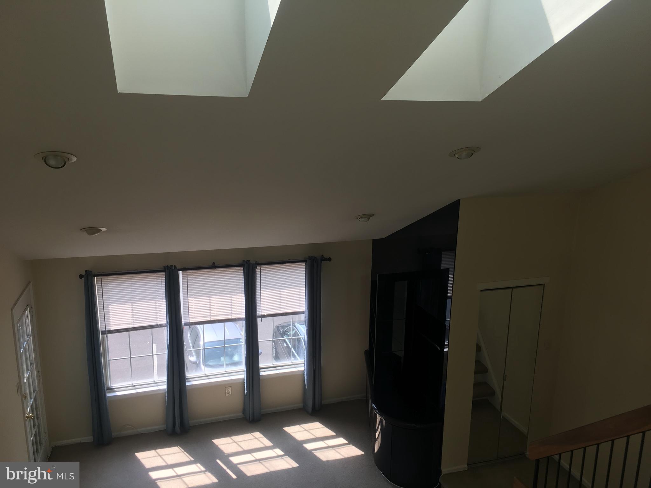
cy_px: 244
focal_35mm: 29
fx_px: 545
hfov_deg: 61.7
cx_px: 326
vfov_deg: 48.2
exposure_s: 1/191
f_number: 2.2
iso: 25
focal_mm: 4.15
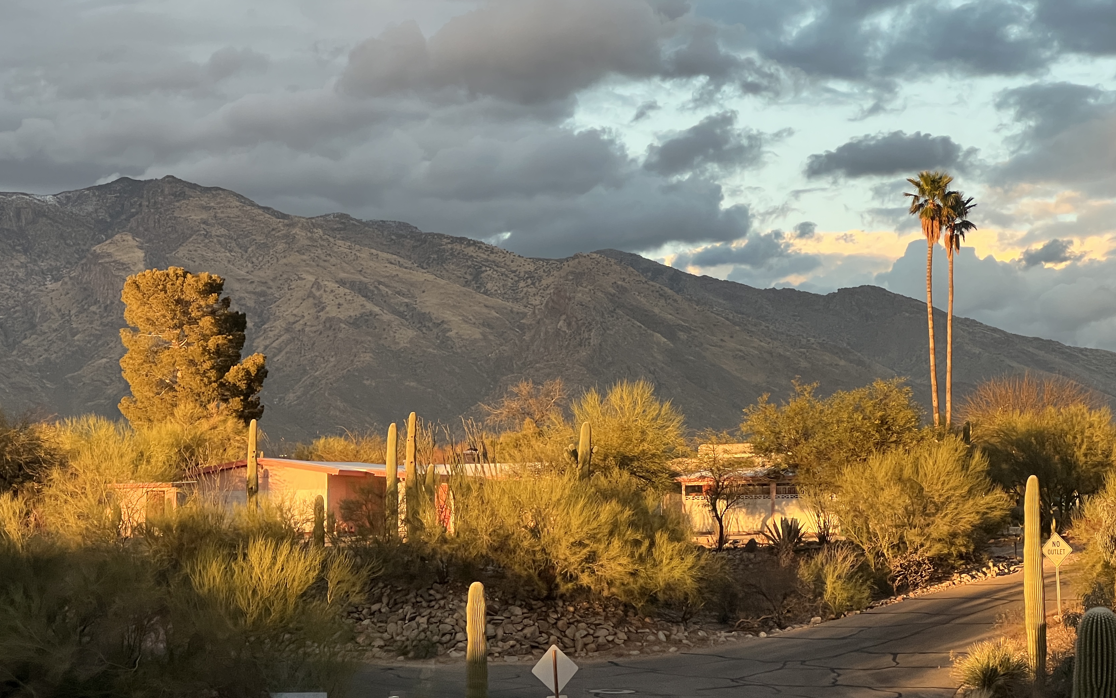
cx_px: 552
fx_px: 3011
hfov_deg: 21.0
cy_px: 365
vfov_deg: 13.2
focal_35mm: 99
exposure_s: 1/121
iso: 160
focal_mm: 9
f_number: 2.8
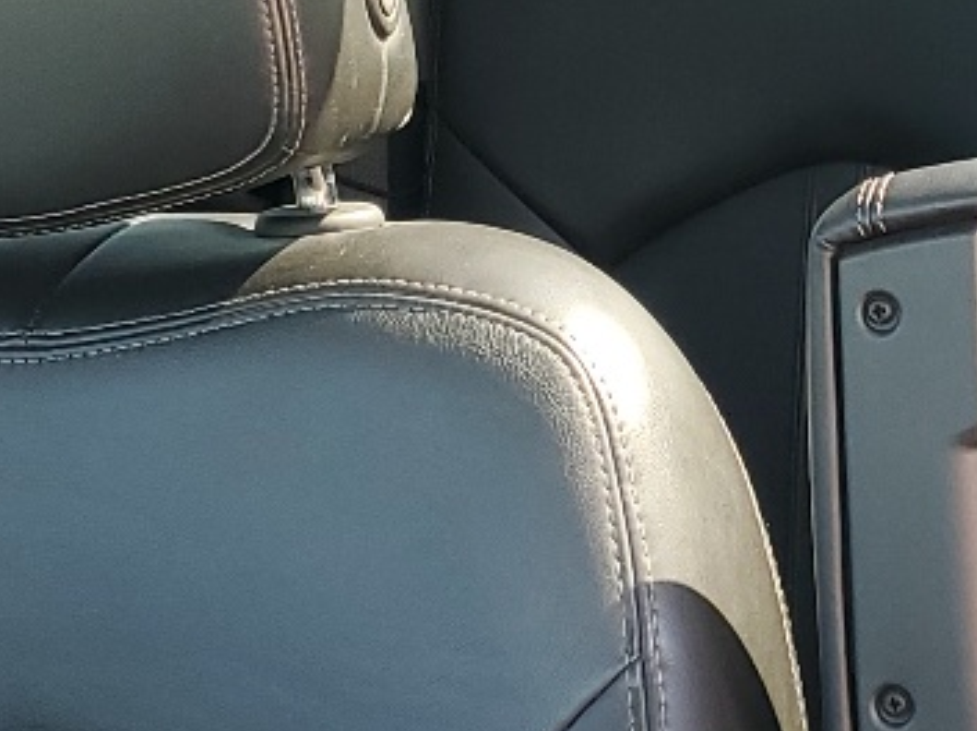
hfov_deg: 16.6
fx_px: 3327
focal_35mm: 118
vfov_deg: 12.5
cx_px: 689
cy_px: 299
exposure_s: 1/120
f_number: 1.5
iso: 55
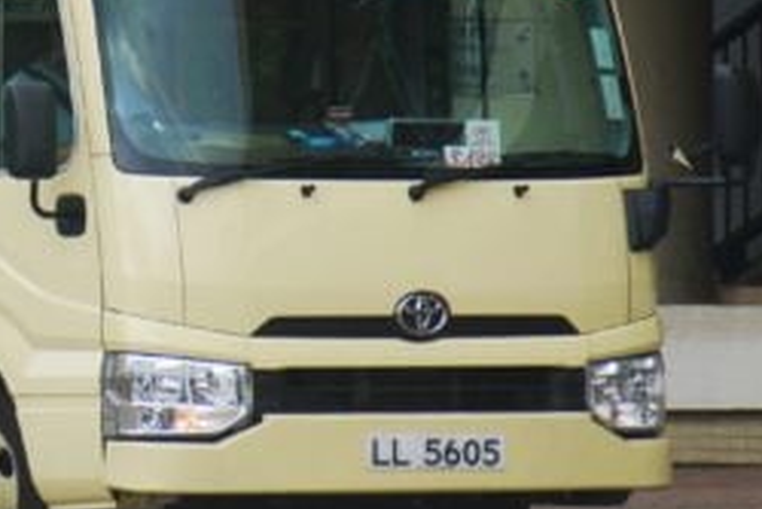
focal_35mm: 521
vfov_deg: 2.6
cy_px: 38
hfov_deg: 3.9
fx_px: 11042
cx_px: -70
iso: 200
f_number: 10
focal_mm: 125
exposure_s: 1/160
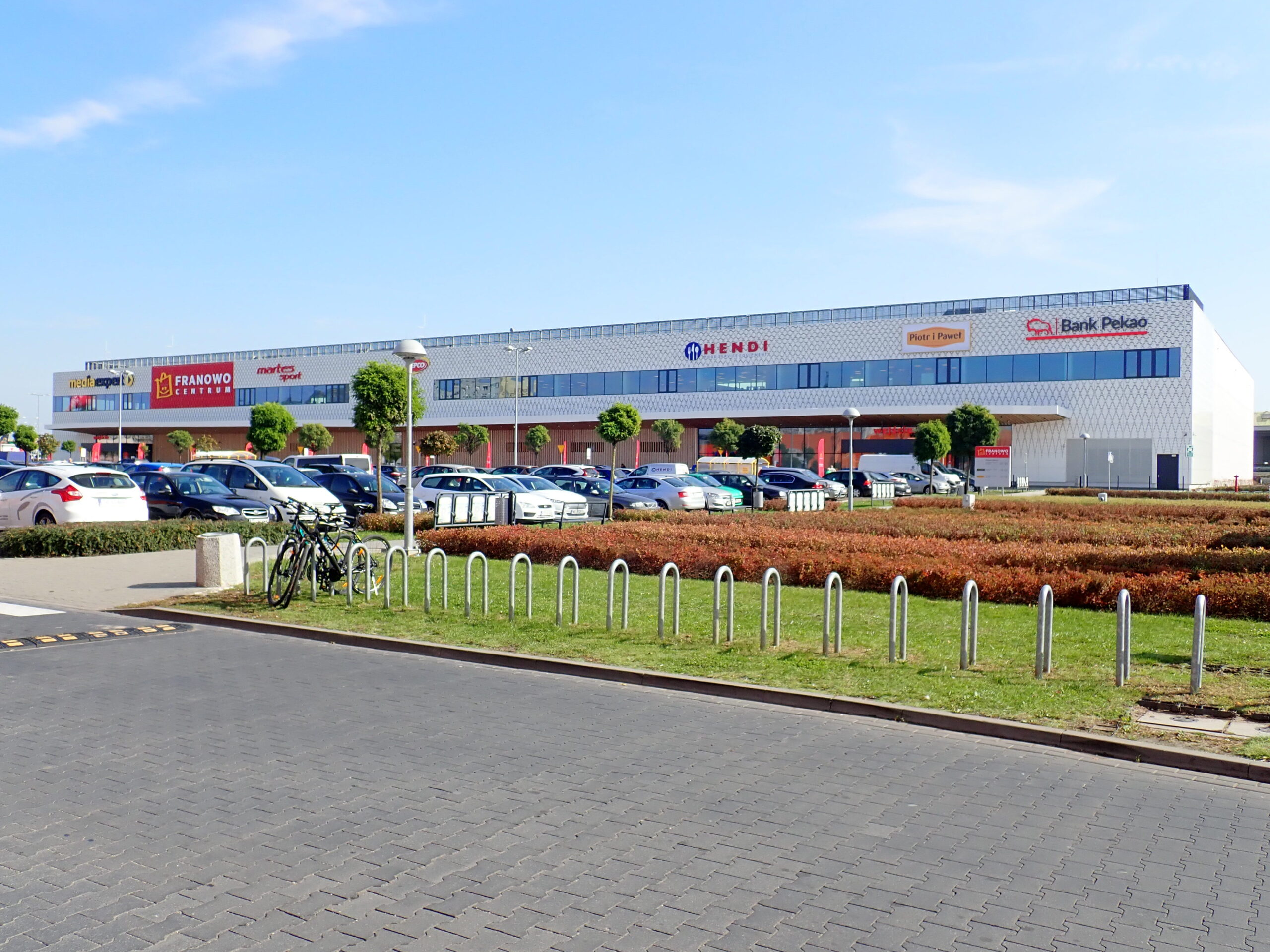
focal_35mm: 30
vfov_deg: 46.8
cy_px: 476
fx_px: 1101
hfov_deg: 60.0
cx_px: 635
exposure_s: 1/800
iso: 100
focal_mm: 5.5
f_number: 3.2
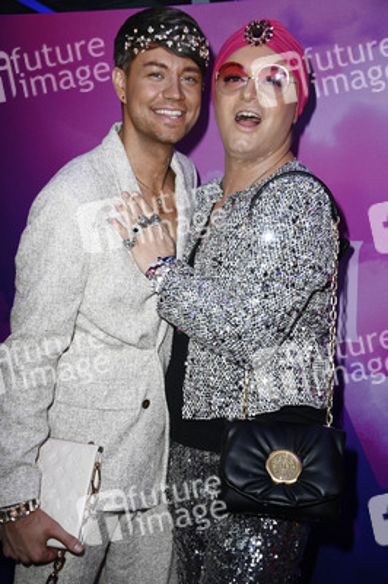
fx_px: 842
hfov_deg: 25.9
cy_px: 292
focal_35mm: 52
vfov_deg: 38.2
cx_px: 194
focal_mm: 52
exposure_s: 1/250
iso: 500
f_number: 5.6
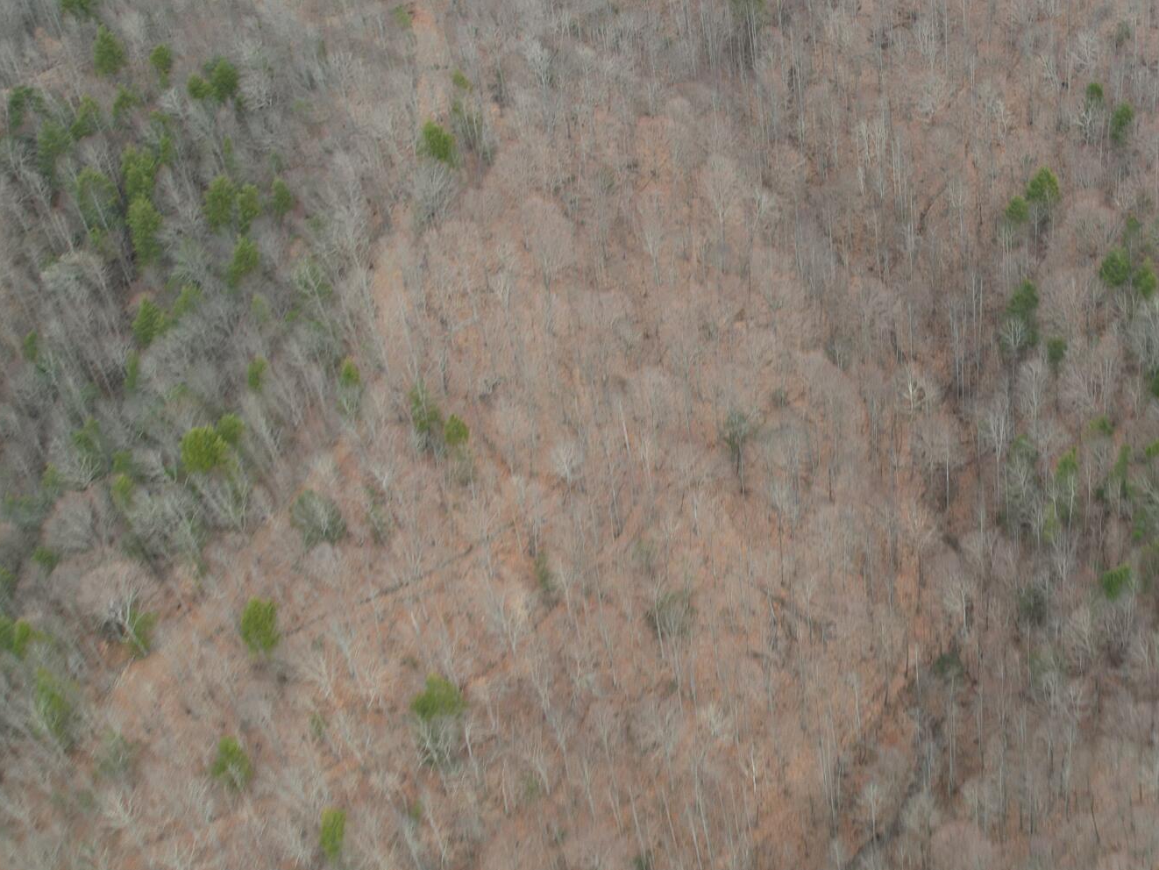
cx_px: 932
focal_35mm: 48
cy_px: 273
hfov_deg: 38.1
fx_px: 1607
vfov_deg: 30.0
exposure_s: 1/15
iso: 110
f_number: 2.8
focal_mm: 8.38
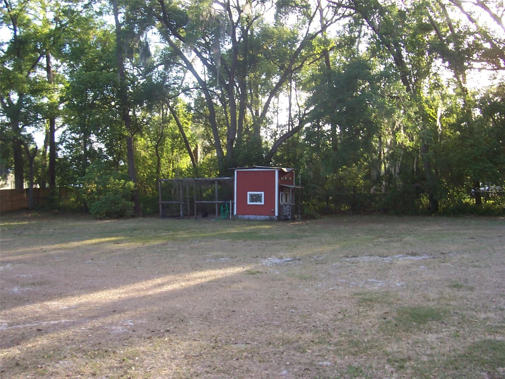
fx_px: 540
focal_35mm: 37
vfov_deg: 38.7
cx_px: 252
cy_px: 190
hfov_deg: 50.1
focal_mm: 5.6
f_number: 2.8
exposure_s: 1/90
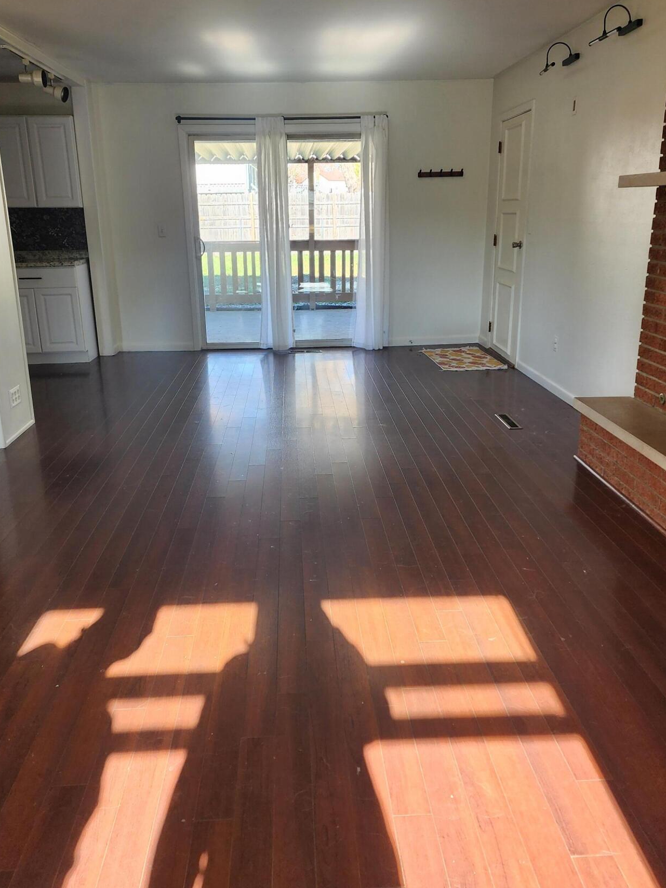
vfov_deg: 63.4
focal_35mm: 28
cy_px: 412
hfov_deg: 49.7
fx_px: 718
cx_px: 329
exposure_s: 1/180
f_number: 1.8
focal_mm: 6.4
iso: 80
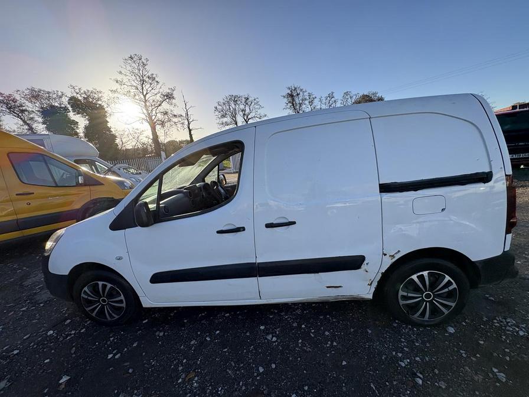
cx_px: 264
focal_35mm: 14
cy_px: 198
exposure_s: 1/771
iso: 50
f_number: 2.2
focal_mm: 2.22
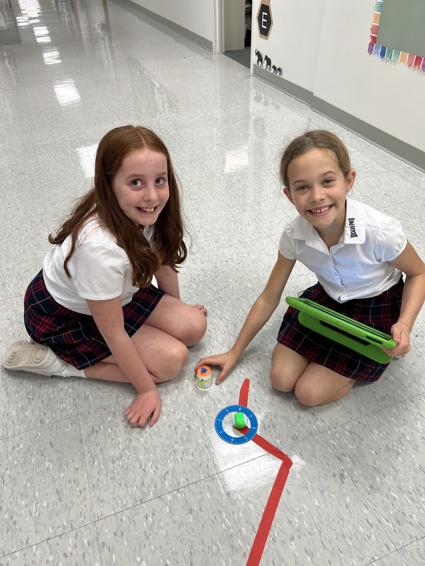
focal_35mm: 26
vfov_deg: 67.3
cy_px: 283
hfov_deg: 53.1
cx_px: 212
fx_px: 426
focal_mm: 5.7
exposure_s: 1/121
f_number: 1.5
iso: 50
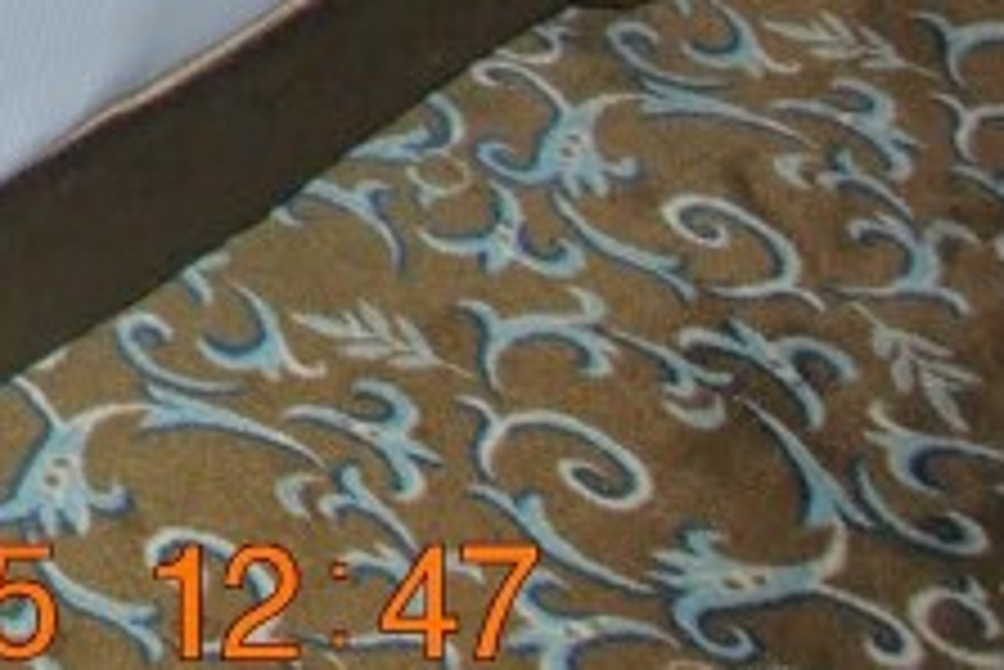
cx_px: -1551
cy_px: -863
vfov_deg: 9.0
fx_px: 3879
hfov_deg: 11.6
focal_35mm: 139
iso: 200
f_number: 3.5
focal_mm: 18
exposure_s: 1/60
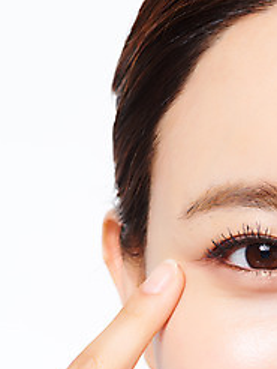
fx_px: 1747
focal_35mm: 164
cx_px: 195
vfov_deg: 12.0
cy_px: 296
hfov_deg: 9.1
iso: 64
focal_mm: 105
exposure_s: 1/125
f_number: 16
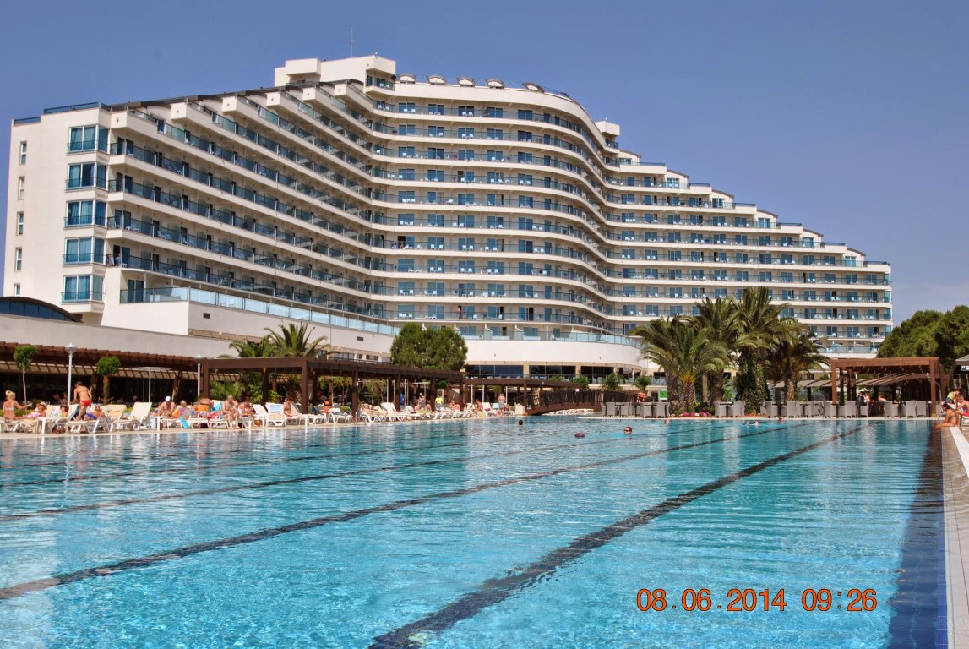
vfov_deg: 37.0
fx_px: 970
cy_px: 324
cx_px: 484
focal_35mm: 36
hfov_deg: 53.1
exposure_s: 1/320
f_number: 9
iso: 100
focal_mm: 24
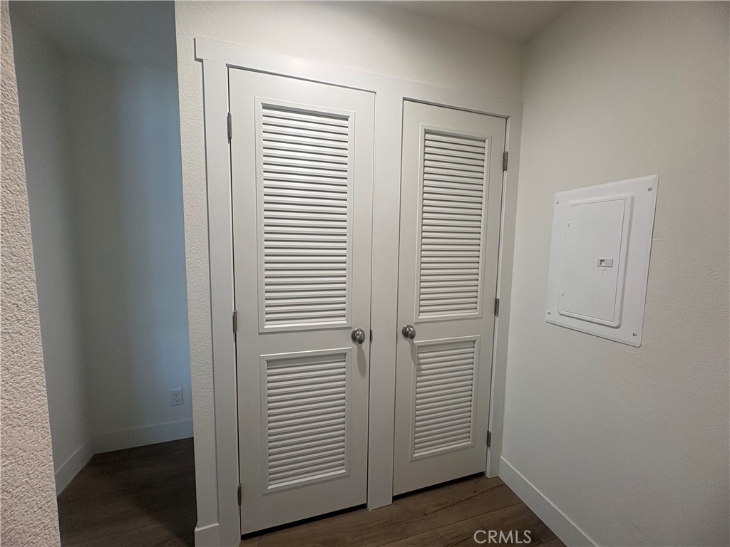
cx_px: 365
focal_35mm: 14
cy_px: 274
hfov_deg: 102.1
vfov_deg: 85.7
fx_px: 295
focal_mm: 2.22
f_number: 2.2
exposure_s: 1/60
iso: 125
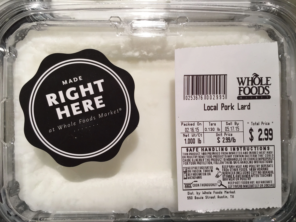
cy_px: 111
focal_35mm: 29
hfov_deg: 61.7
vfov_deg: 48.2
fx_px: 248
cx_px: 148
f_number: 2.2
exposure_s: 1/60
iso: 40
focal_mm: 4.15
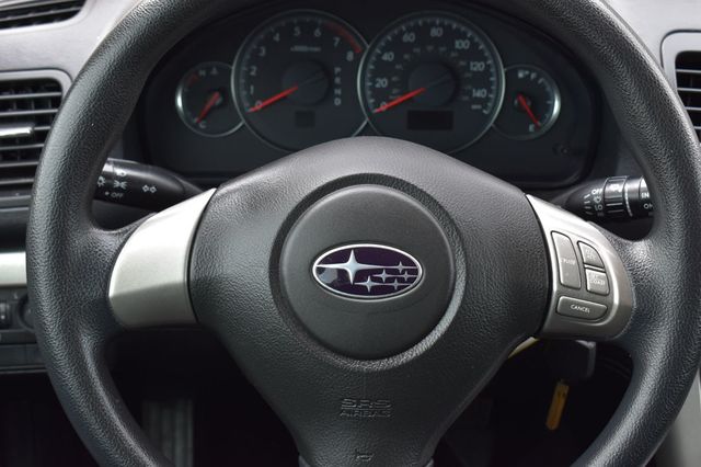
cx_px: 350
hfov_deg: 31.9
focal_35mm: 63
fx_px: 1226
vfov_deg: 21.5
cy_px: 234
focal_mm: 42
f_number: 8
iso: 400
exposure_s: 1/60
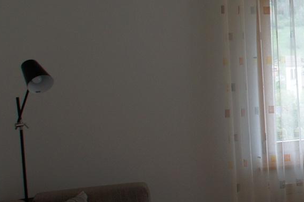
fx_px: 557
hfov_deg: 25.2
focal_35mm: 66
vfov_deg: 20.6
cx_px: 423
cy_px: 89
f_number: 5.6
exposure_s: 1/40
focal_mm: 11
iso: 200
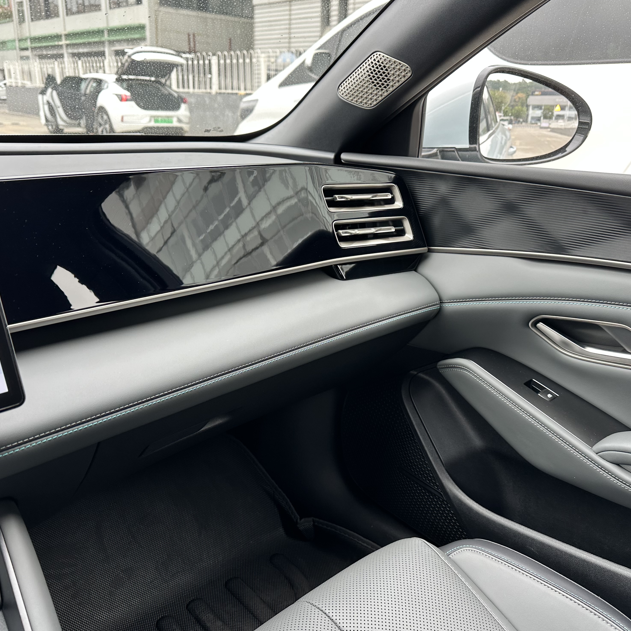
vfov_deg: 55.6
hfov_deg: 55.6
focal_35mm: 29
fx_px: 598
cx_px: 329
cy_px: 317
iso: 64
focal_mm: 6.86
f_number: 1.78
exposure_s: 1/121
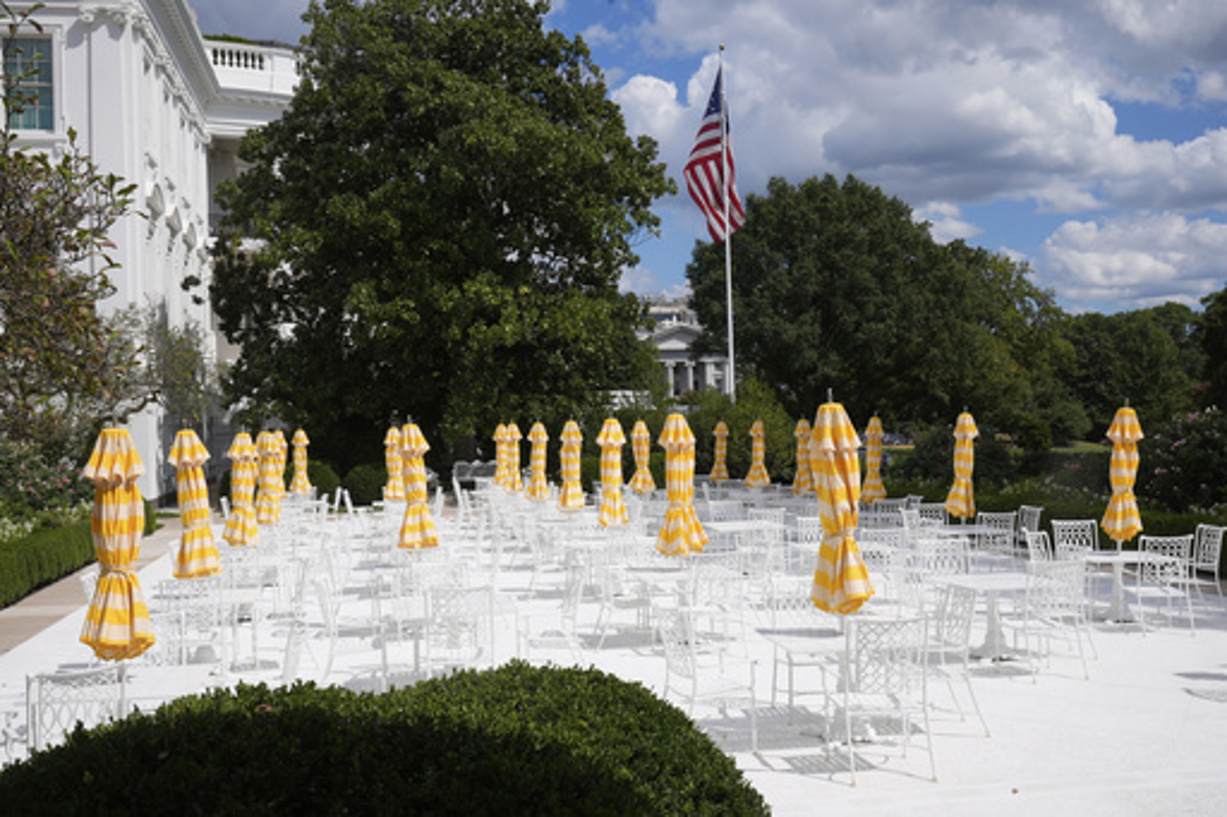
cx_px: 614
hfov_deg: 53.1
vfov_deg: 36.8
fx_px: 1227
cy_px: 408
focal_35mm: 36
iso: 250
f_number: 13
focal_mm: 36
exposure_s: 1/400
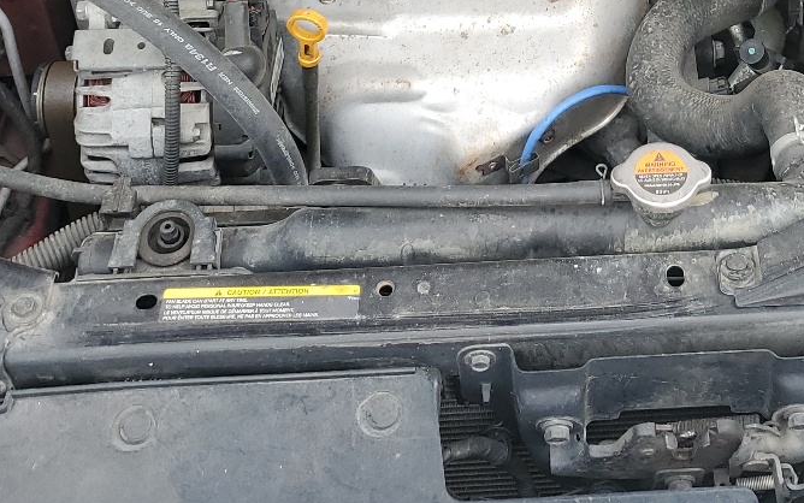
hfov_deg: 30.3
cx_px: 652
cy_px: -167
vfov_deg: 18.3
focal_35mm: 66
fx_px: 1447
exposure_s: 1/714
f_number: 1.5
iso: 50
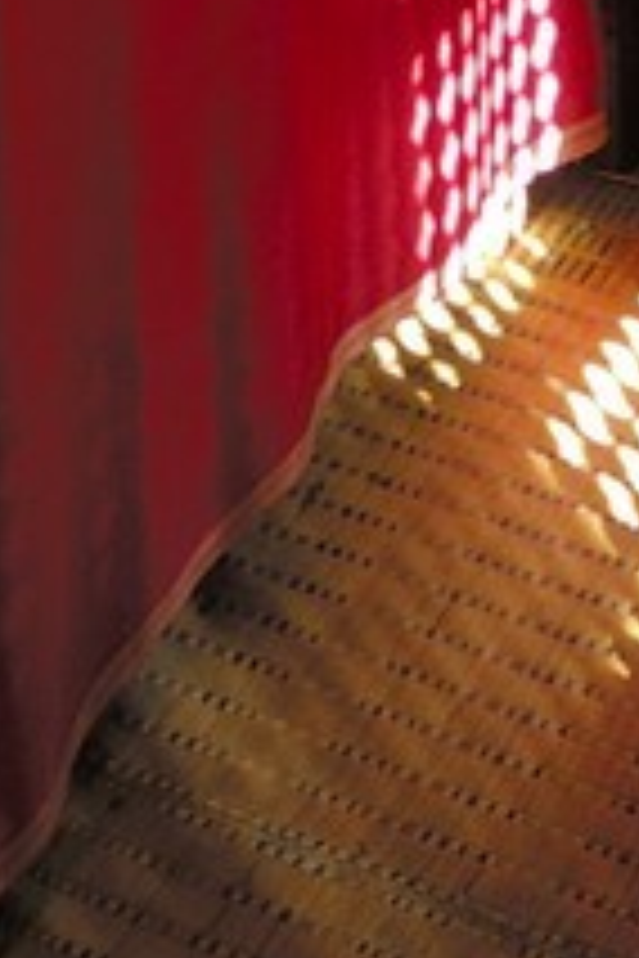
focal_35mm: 135
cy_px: -1871
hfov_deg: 9.3
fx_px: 3594
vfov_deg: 10.7
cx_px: -814
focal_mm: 12
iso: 100
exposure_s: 1/2
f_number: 5.6
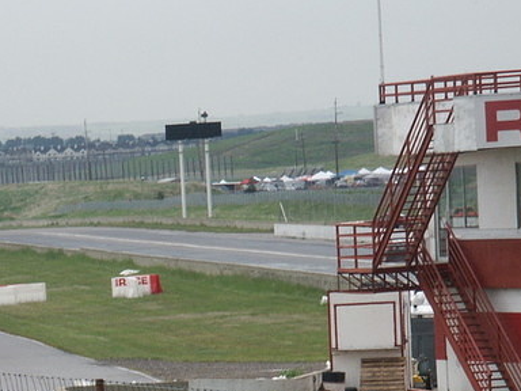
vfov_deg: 3.6
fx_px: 6276
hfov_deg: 4.7
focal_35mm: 417
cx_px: 20
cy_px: 406
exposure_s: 1/180
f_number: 8
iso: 100
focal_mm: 50.69
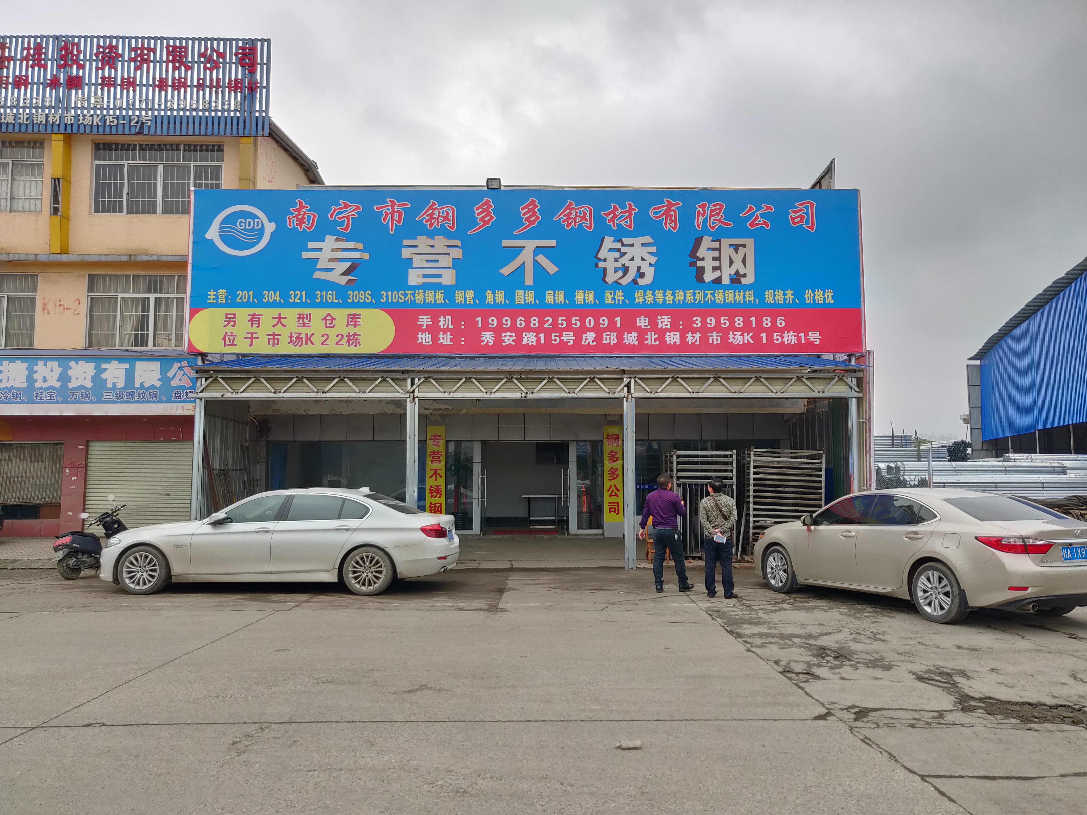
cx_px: 544
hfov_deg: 69.4
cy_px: 408
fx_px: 785
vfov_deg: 54.9
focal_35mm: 25
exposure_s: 1/184
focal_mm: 4.25
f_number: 1.7
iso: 100
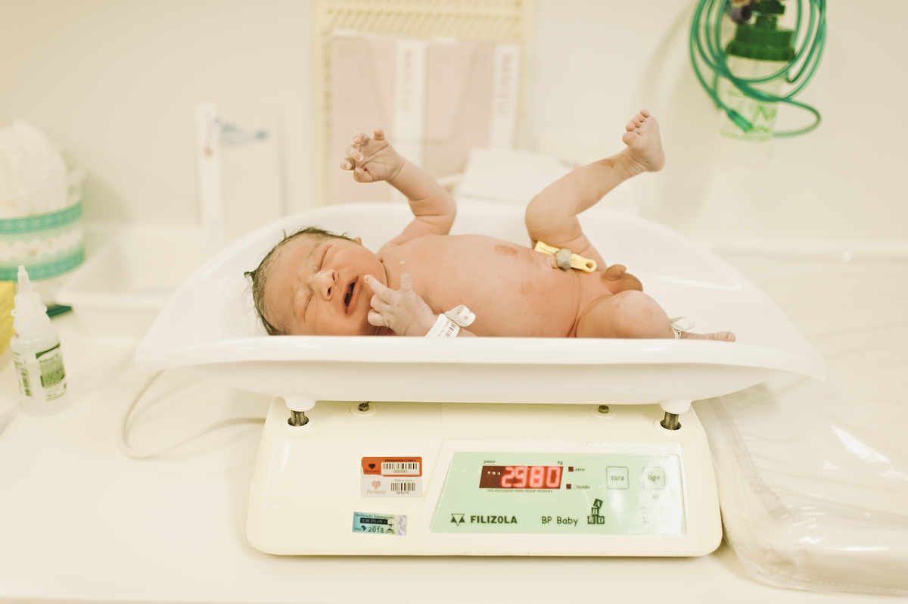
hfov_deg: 54.5
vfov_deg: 37.8
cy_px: 302
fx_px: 882
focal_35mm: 35
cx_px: 454
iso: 800
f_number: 1.6
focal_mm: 35
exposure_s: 1/250
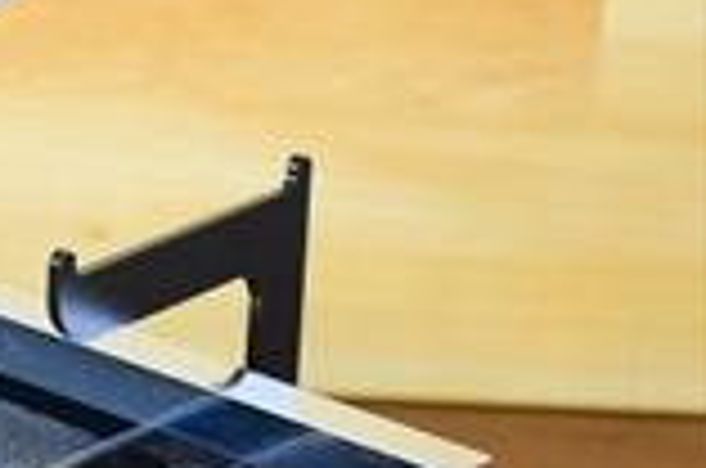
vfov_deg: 5.0
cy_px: 382
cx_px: -621
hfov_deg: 7.2
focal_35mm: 276
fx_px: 5402
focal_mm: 48
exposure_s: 1/20
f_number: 6.3
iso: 1000
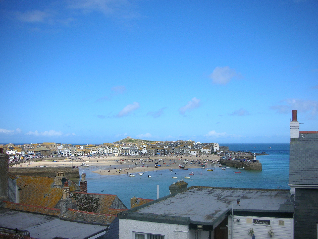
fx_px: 322
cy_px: 120
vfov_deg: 40.7
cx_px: 159
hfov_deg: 52.6
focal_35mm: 35
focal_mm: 5.8
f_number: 8.5
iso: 50
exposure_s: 1/114
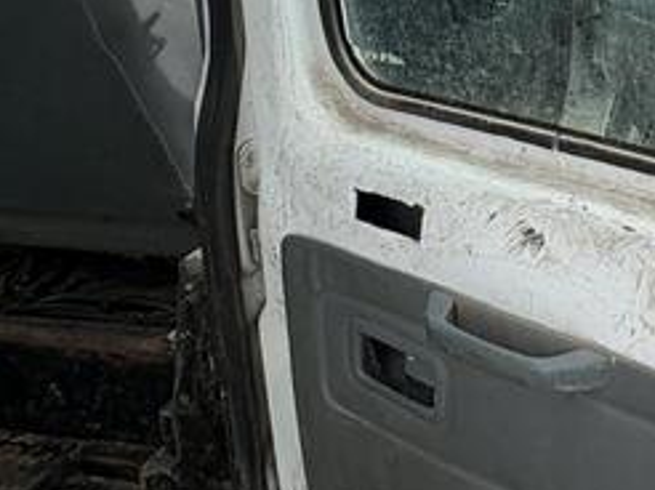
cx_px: 743
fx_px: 964
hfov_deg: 32.4
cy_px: -5
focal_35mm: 51
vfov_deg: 26.9
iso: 40
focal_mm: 2.22
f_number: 2.2
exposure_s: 1/812
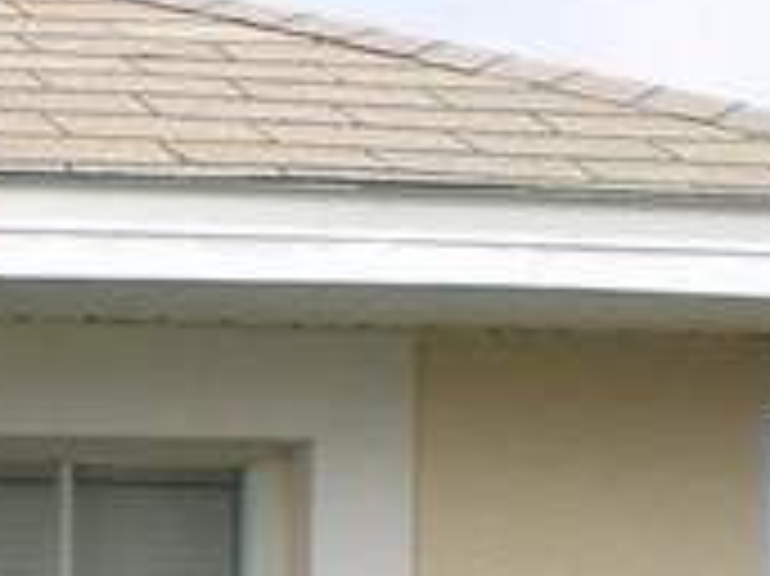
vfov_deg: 6.3
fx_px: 5068
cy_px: 1120
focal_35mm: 228
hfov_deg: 7.9
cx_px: -1220
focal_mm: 6.3
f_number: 4.4
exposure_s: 1/320
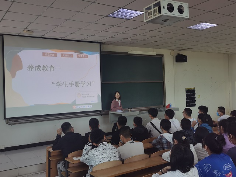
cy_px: 88
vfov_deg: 37.7
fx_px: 259
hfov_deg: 49.0
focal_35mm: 38
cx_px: 118
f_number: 1.8
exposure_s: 1/100
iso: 100
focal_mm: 5.58
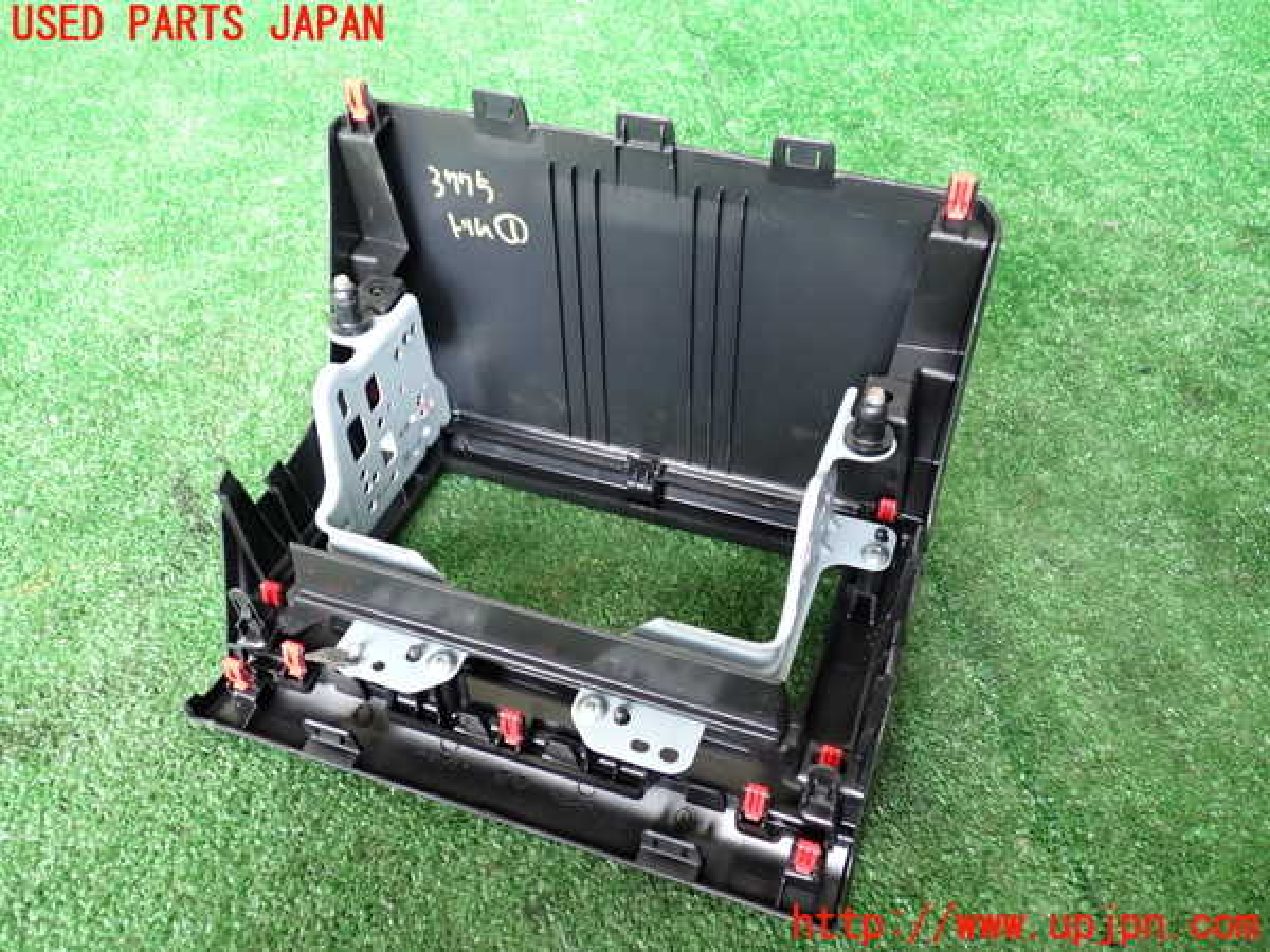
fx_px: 1101
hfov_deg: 60.0
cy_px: 476
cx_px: 635
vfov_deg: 46.8
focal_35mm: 30
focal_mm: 5.4
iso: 250
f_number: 2.3
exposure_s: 1/30
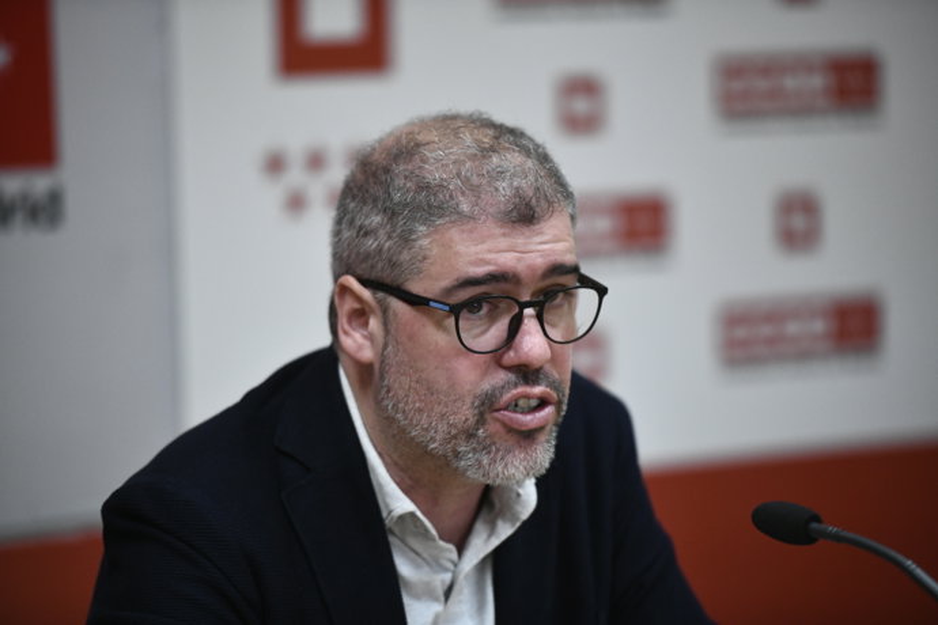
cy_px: 312
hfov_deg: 10.3
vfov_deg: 6.9
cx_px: 469
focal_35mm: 200
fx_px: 5211
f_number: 2.8
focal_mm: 200
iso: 3200
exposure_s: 1/640
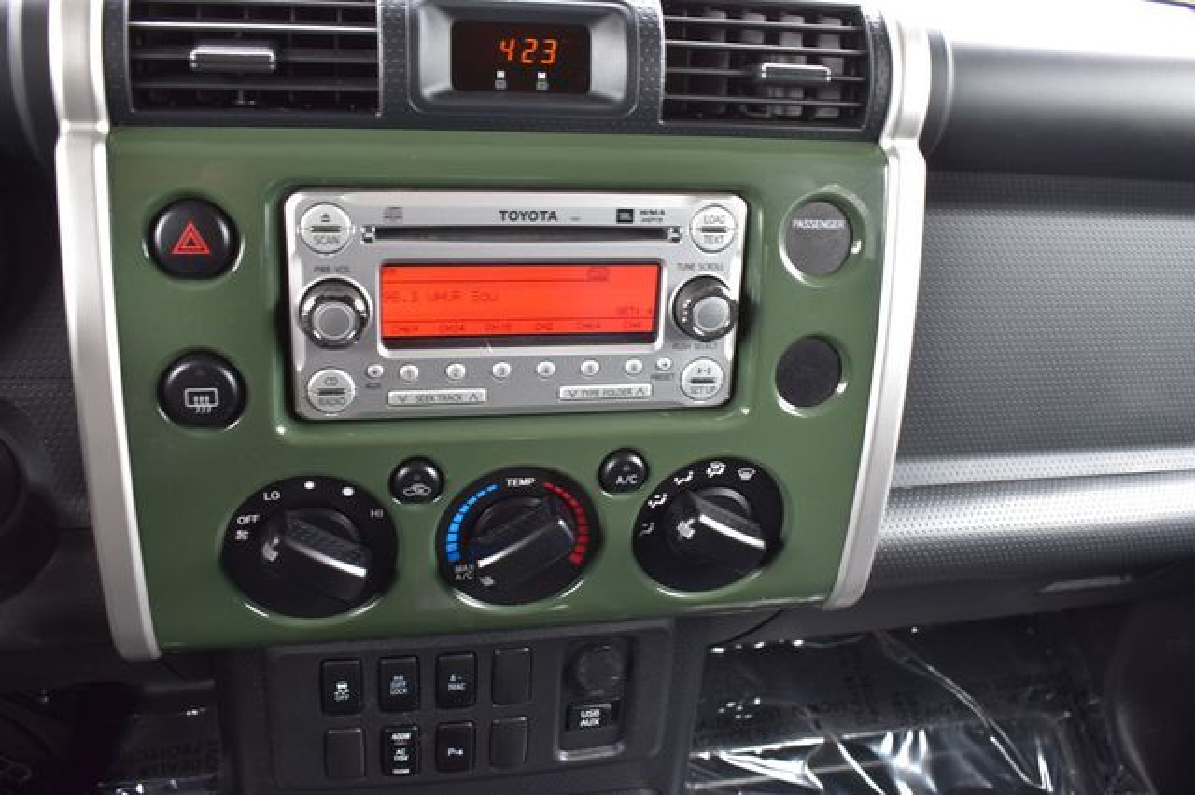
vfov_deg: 39.9
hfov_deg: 57.2
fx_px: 1095
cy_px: 398
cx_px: 598
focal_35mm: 33
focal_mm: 22
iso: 400
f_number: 6.3
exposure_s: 1/15
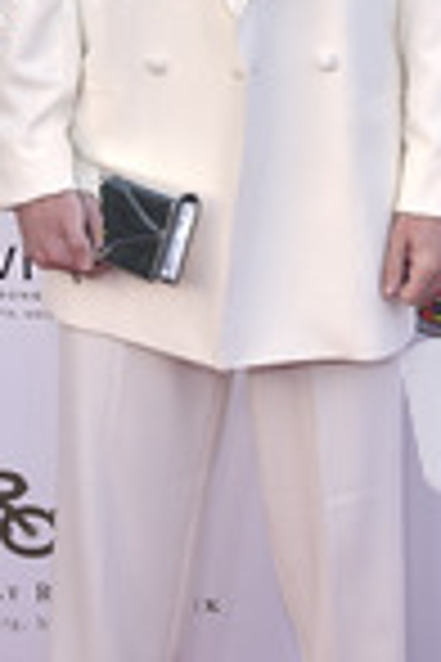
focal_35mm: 131
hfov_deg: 10.5
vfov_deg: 15.6
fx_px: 2407
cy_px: 162
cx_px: 227
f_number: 6.3
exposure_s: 1/250
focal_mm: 48
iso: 400
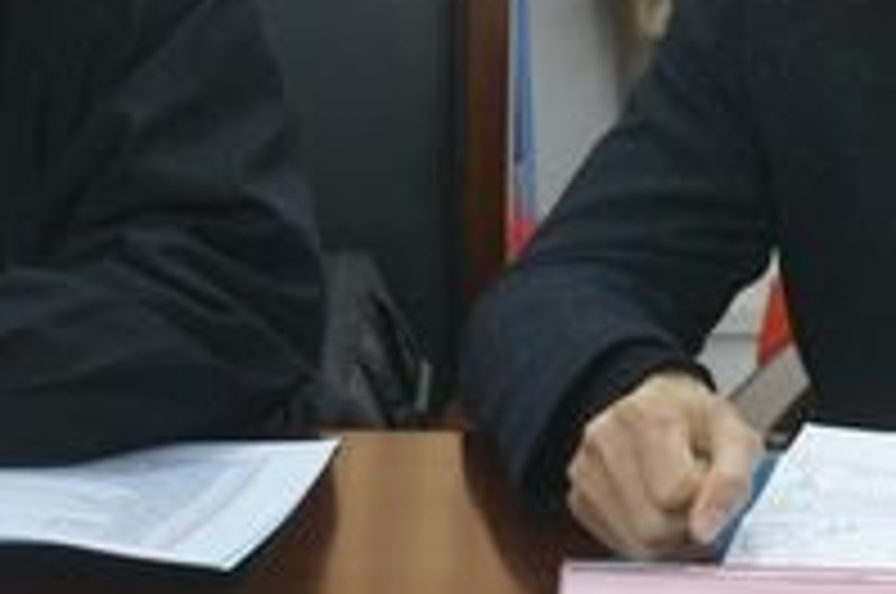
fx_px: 4231
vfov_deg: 8.0
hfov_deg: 11.8
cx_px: 1085
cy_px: 38
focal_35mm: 170
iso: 400
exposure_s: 1/10
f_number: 5.6
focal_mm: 45
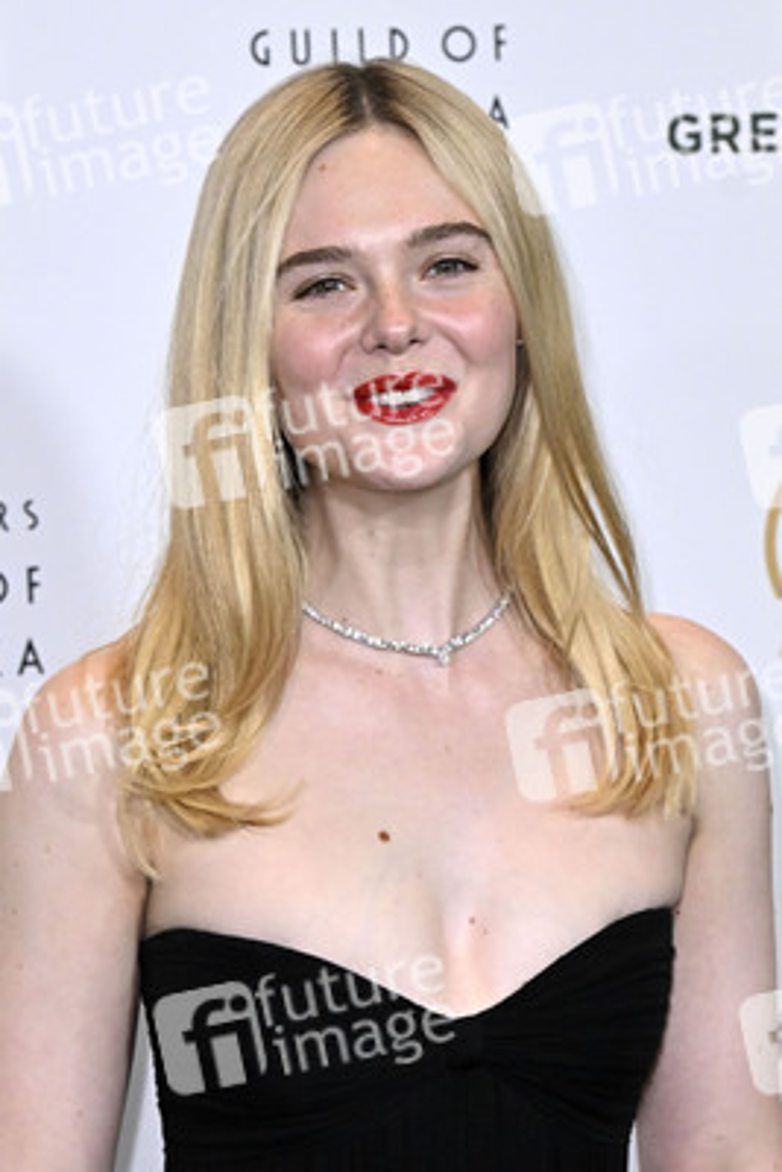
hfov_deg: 11.7
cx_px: 391
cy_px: 586
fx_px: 3809
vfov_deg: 17.5
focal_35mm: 117
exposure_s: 1/320
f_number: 5.6
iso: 2000
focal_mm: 78
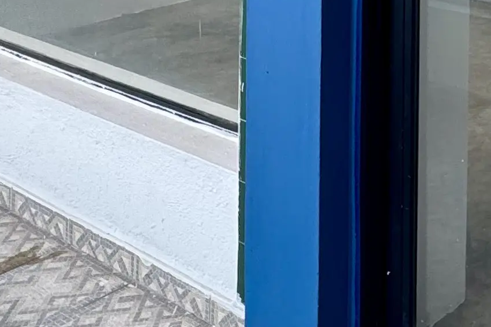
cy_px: -215
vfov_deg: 17.1
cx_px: 573
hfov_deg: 26.4
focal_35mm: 69
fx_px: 941
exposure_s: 1/248
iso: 40
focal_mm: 2.22
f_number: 2.2
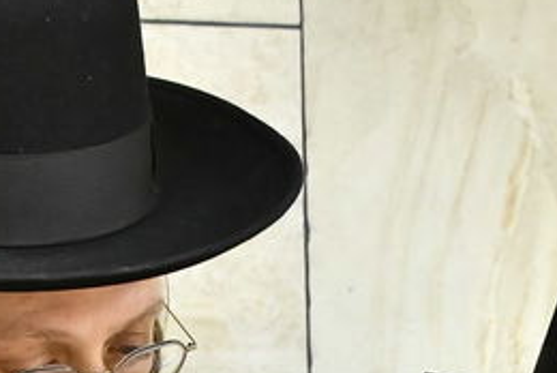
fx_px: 2664
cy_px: 901
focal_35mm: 172
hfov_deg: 11.9
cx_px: 343
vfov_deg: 7.5
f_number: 5.6
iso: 2500
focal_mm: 32
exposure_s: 1/200
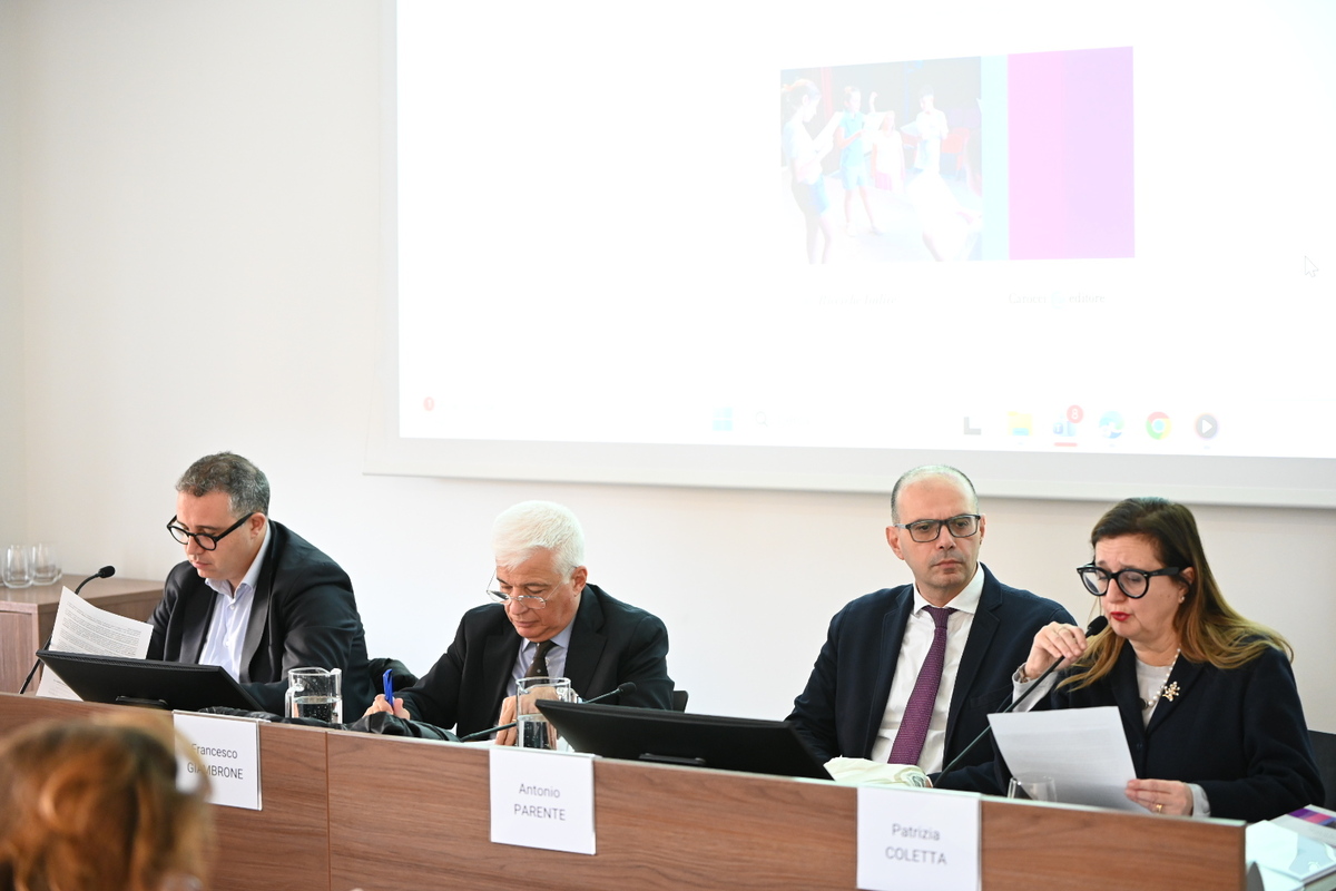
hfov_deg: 28.8
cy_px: 446
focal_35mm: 70
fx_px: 2598
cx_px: 668
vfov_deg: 19.5
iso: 3200
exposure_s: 1/200
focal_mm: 70
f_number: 2.8
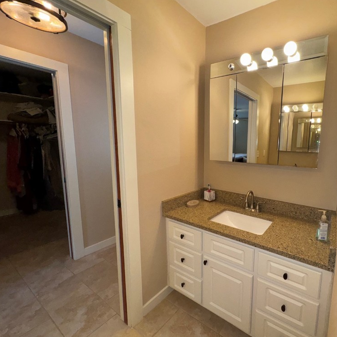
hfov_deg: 81.7
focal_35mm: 17
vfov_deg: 84.0
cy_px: 168
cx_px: 219
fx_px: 187
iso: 125
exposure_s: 1/120
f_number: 2.2
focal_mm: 2.22
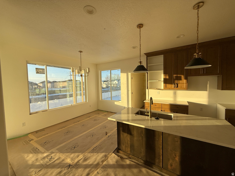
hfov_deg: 102.1
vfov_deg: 85.7
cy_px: 88
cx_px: 118
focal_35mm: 14
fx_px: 95
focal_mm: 2.22
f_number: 2.2
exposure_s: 1/518
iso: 50
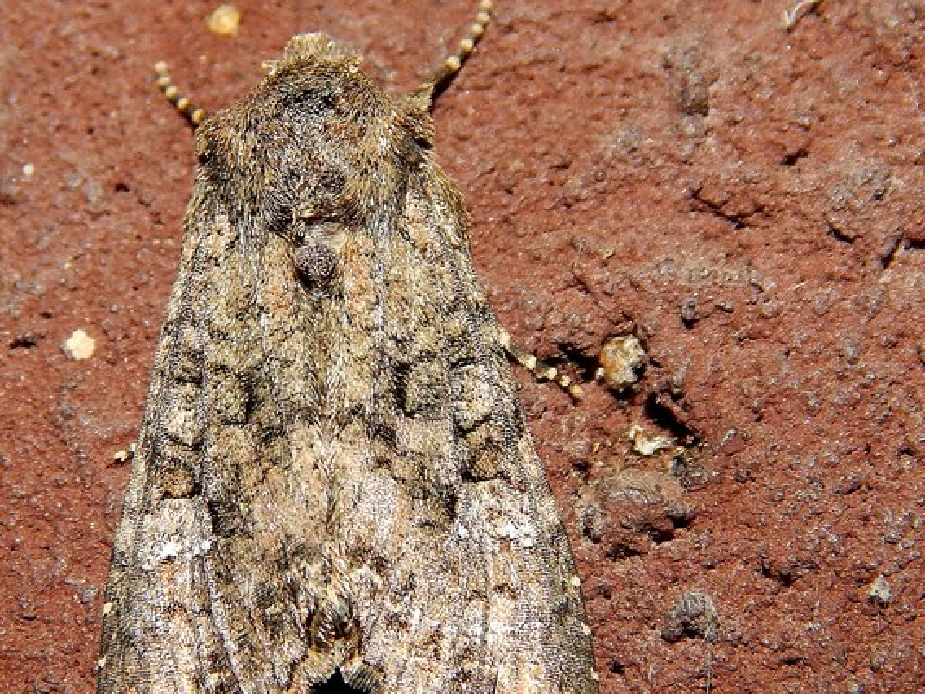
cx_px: 327
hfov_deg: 18.3
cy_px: 391
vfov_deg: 13.8
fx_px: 2859
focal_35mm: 107
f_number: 8.4
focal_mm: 13.5
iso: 200
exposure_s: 1/30
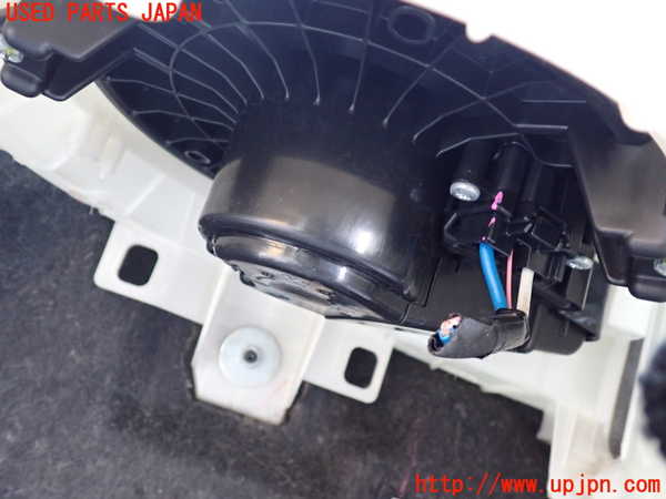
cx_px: 333
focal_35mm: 30
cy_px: 250
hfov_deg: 60.0
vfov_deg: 46.8
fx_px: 577
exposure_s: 1/30
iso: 640
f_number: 2.3
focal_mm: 5.4
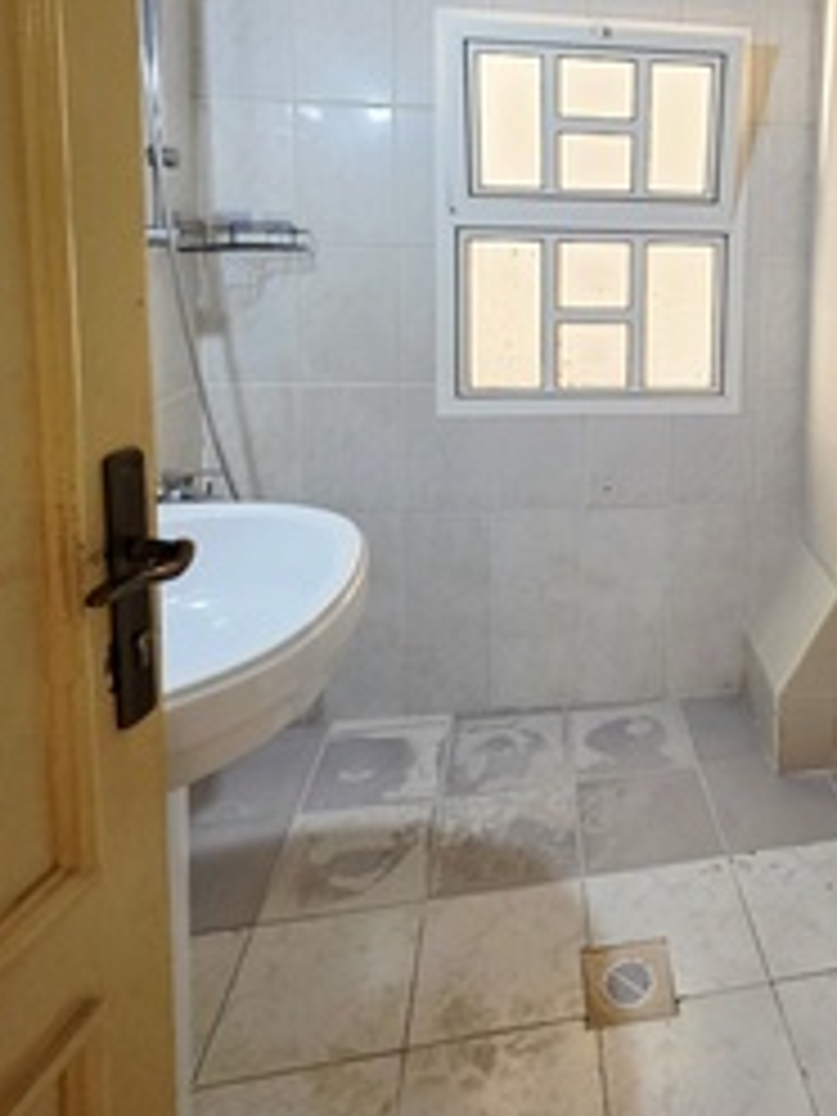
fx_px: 774
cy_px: 308
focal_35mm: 24
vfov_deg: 68.0
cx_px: 704
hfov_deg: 52.0
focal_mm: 2.2
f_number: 1.9
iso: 250
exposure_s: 1/50.3
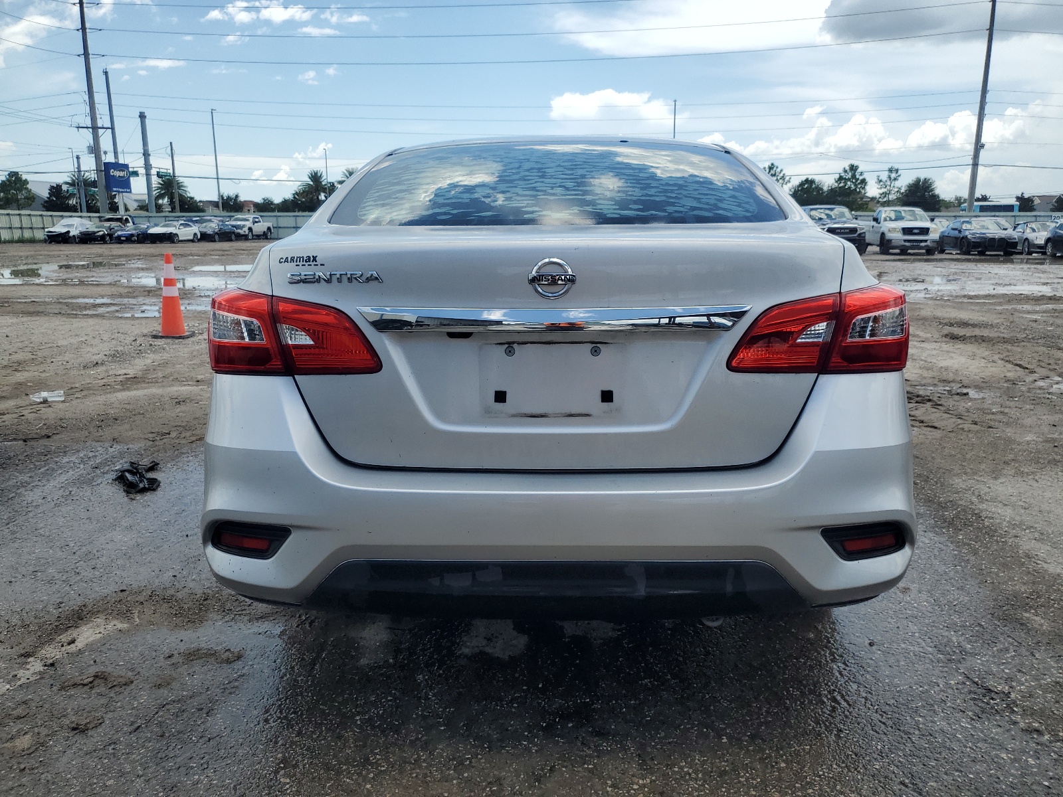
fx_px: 798
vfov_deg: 53.1
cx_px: 532
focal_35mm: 26
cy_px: 398
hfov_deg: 67.3
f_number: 1.5
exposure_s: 1/3333
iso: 50
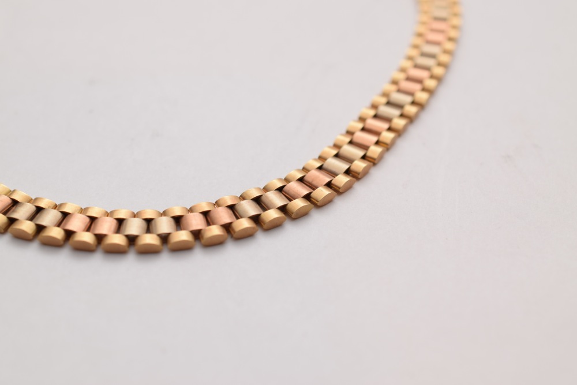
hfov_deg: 33.4
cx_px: 288
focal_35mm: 60
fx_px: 962
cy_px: 192
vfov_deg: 22.6
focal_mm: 40
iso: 100
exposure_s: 1/60
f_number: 6.3
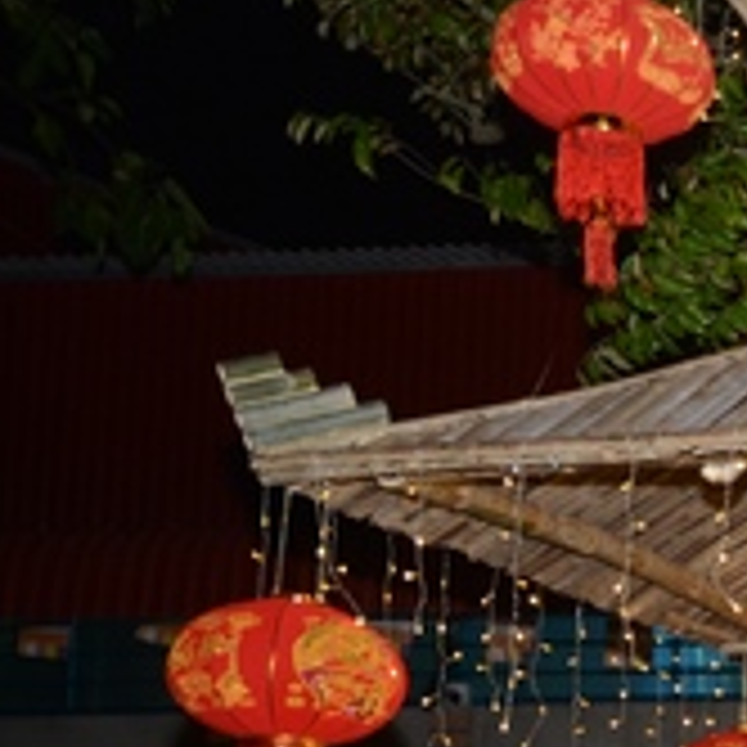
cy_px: 767
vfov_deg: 19.8
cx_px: 1458
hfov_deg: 16.2
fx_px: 2067
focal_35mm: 85
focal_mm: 17
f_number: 5
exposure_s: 1/100
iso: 800
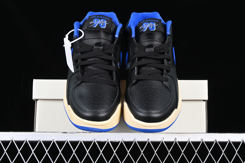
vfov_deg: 18.9
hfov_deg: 28.1
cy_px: 82
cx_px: 122
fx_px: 490
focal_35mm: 72
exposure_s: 1/60
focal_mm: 48
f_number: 6.3
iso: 160
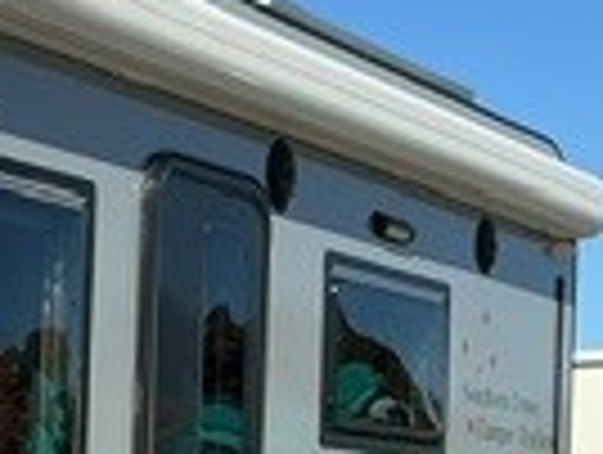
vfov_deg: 10.3
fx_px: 2408
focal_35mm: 138
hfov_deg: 12.4
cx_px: -639
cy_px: 742
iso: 25
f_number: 1.8
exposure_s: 1/2427
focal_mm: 3
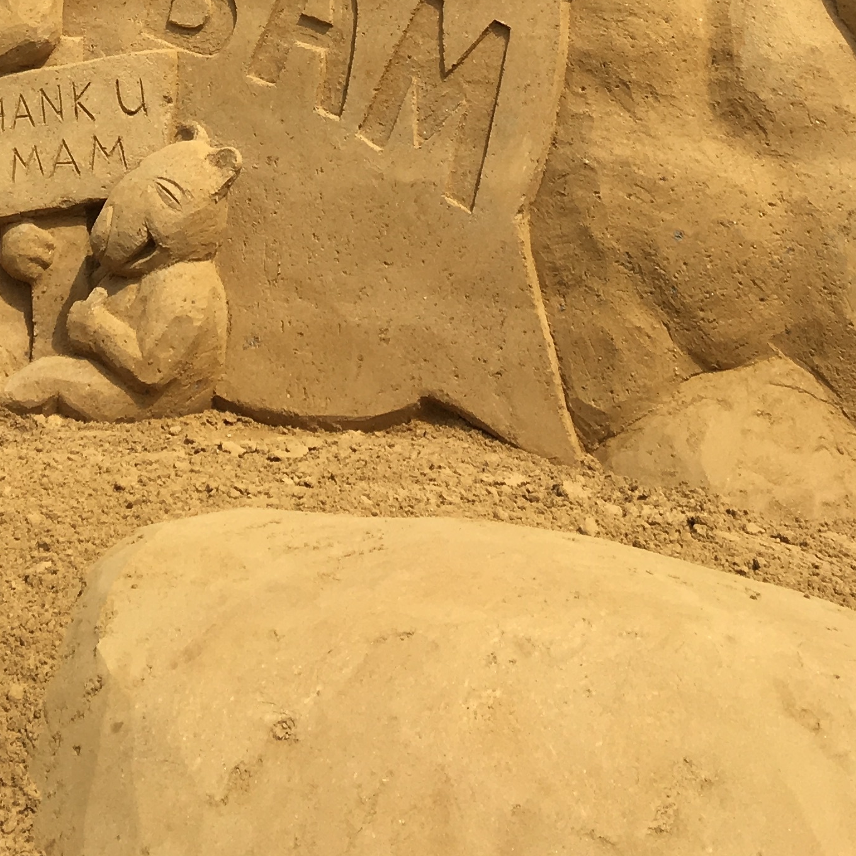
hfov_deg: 22.6
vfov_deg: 20.3
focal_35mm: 76
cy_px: -342
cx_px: 234
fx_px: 2126
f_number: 2.2
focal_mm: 4.15
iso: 25
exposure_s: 1/2262
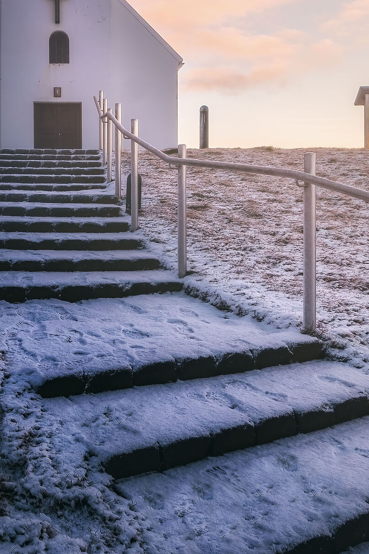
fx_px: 369
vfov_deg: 60.1
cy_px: 36
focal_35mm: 24
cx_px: 57
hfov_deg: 49.0
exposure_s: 1/100
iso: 160
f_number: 11
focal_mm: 8
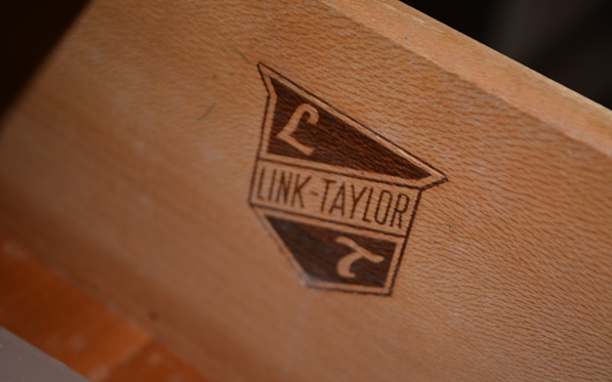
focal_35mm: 85
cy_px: 197
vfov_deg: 15.4
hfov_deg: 24.5
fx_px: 1409
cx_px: 305
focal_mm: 55
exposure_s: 1/60
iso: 500
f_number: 5.6
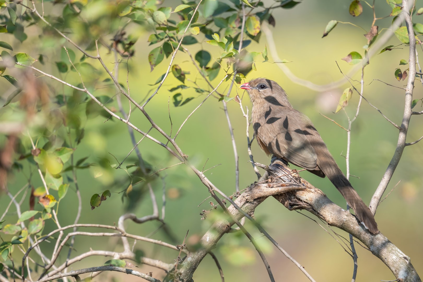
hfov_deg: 2.7
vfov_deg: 1.8
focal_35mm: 750
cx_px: 212
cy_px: 141
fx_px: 8812
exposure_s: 1/1600
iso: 500
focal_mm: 500
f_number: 5.6
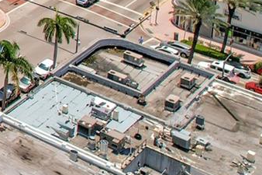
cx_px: -340
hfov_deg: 14.3
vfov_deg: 12.3
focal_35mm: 104
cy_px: -114
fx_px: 756
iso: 110
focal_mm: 8.38
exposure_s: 1/3000
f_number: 2.8
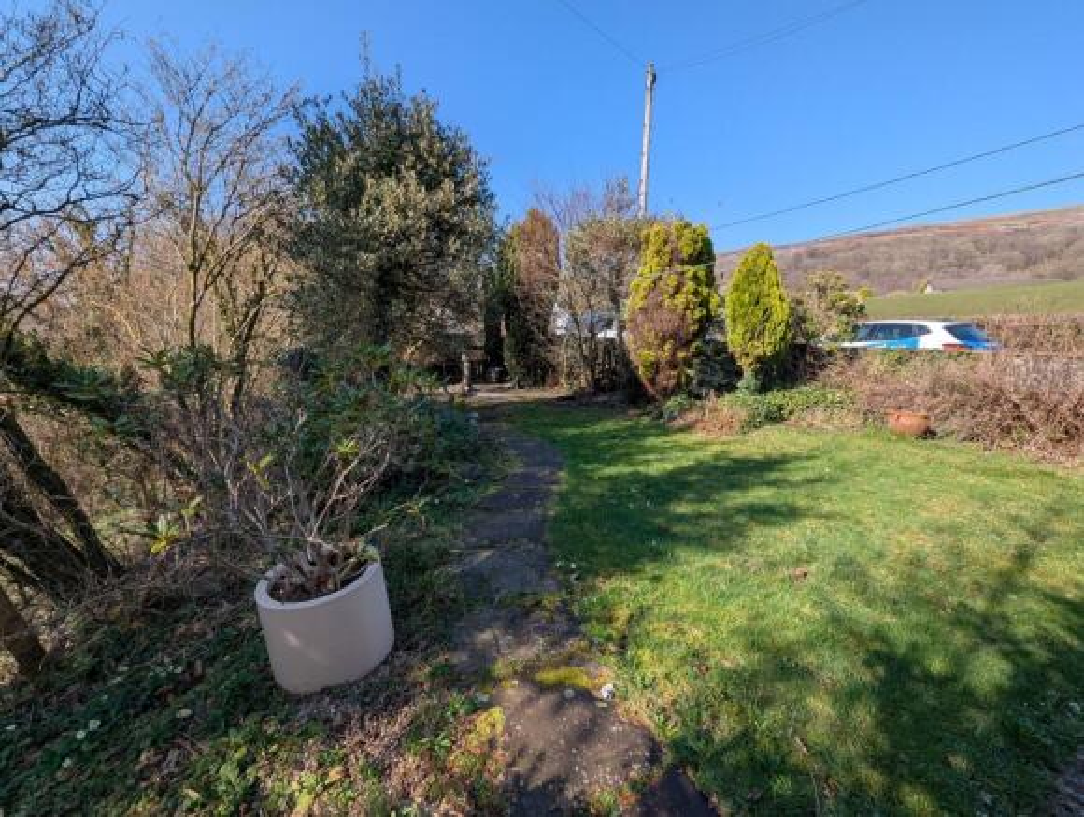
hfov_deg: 106.1
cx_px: 542
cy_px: 408
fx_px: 408
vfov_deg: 90.1
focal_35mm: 13
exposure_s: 1/799
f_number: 2.2
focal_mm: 1.95
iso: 45
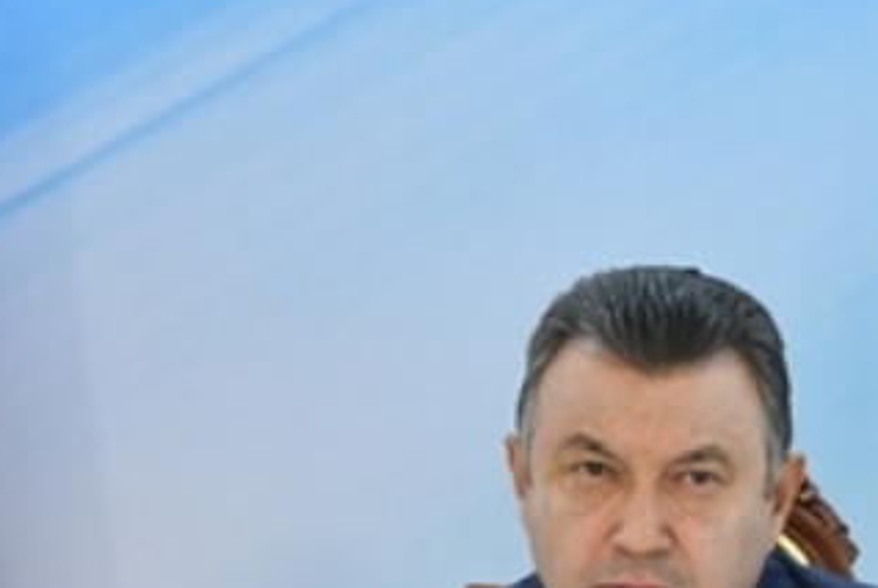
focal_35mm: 357
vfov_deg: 3.9
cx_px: 652
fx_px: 8719
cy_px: 469
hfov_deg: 5.8
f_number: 5.6
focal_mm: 122
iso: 1600
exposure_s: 1/100
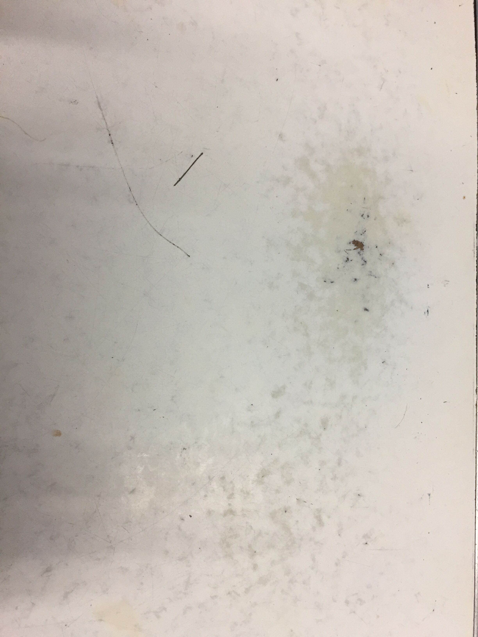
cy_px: 318
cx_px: 239
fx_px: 534
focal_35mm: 29
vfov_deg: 61.7
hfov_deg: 48.2
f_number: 2.2
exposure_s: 1/33
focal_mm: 4.15
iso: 64
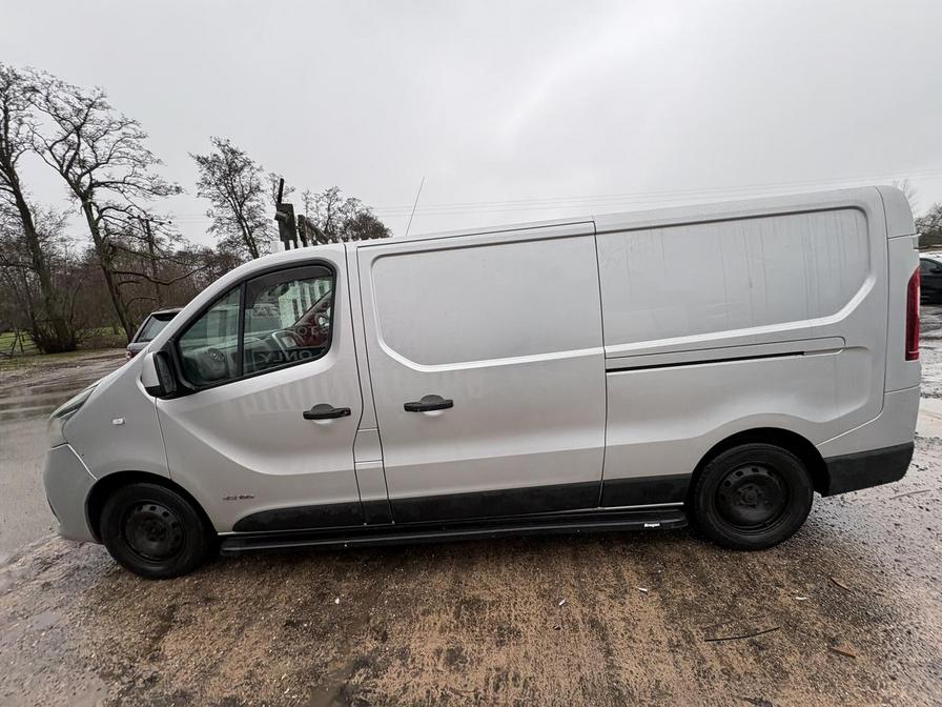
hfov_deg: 102.1
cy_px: 354
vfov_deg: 85.7
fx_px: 381
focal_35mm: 14
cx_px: 471
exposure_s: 1/99
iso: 64
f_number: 2.2
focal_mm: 2.22
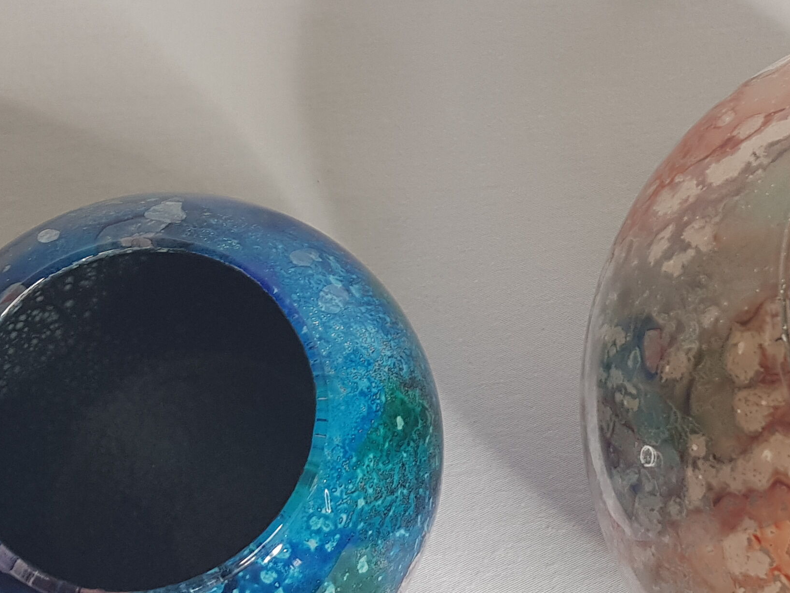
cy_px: 243
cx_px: 614
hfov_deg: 29.7
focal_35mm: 64
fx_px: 1461
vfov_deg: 22.9
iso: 64
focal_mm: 4.2
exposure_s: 1/50
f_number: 1.7
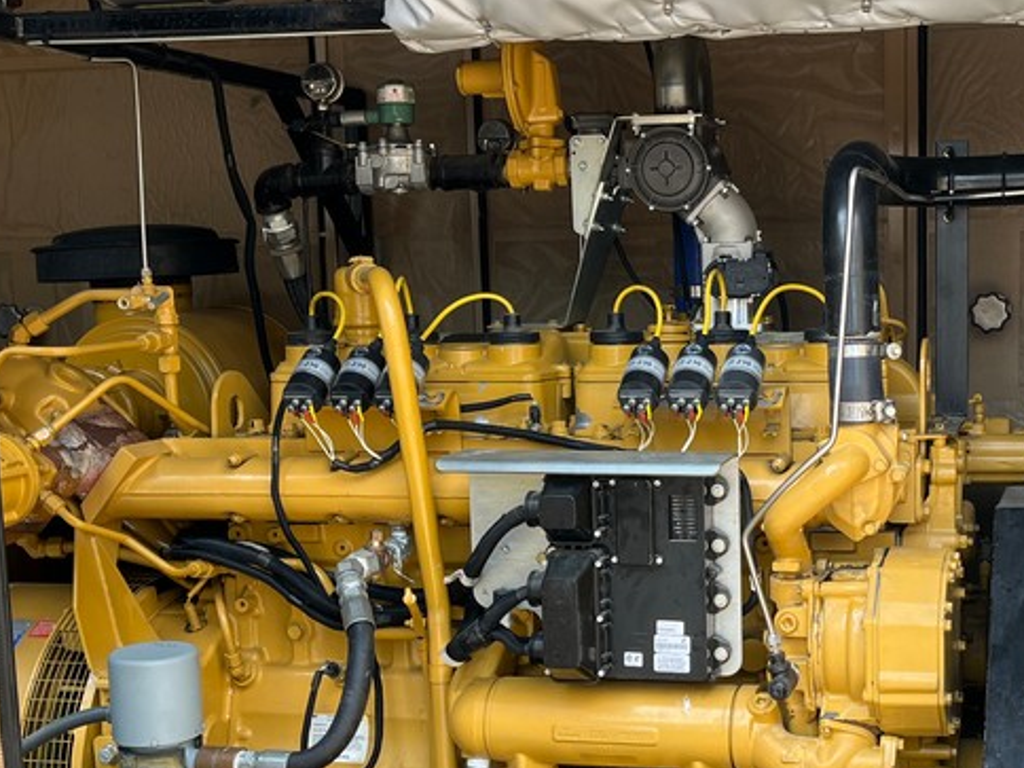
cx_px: 749
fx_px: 1627
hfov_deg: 34.3
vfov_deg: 26.4
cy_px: 495
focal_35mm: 55
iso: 40
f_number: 1.6
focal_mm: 5.1
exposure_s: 1/182
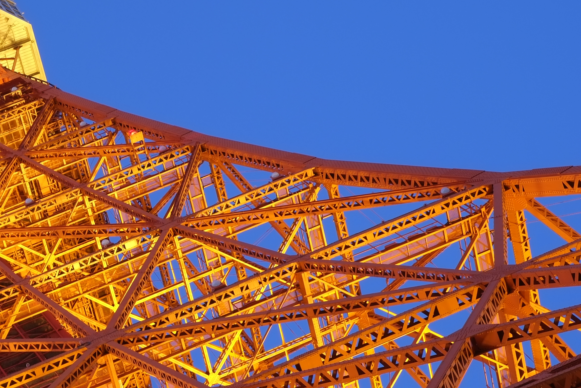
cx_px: -1
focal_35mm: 113
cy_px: 162
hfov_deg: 17.7
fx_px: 1824
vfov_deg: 12.1
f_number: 11
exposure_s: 1/1.1
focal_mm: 35
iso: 200
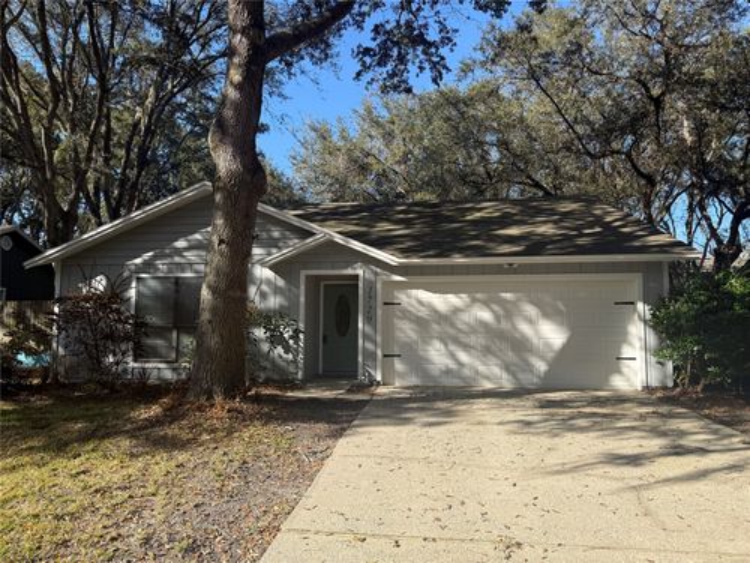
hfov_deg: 71.6
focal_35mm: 24
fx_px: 520
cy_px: 282
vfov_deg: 56.8
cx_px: 375
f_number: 1.78
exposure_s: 1/1855
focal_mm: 6.76
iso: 80
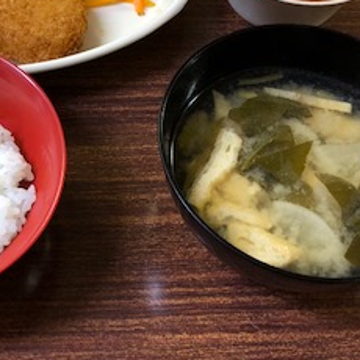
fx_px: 812
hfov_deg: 24.4
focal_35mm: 69
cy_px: 106
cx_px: 52
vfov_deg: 24.8
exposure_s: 1/15
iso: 40
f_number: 1.8
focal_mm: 4
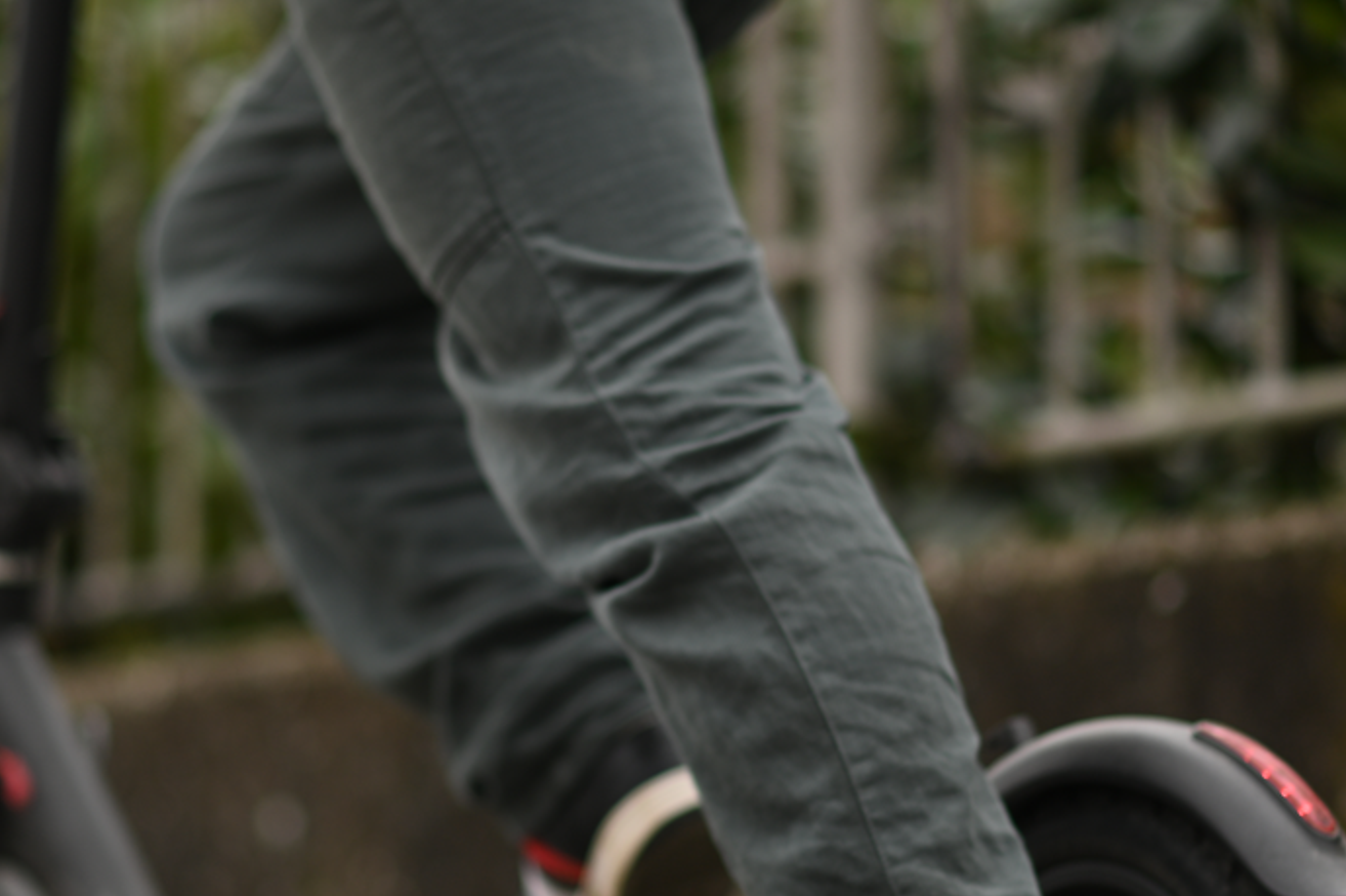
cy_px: 571
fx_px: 5906
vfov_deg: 8.7
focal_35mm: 158
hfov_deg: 13.0
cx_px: 535
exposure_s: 1/800
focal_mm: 85
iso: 100
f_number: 2
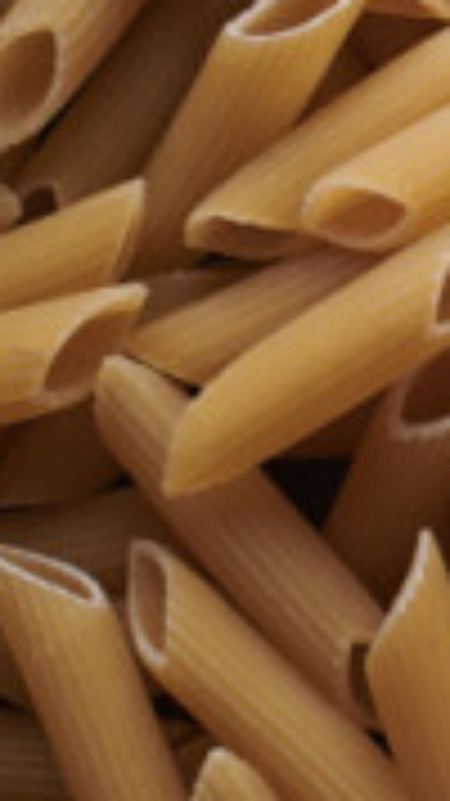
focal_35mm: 236
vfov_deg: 9.1
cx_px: 1701
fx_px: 5011
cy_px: -63
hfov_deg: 4.7
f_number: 8
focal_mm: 50
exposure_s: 1/100
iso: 160
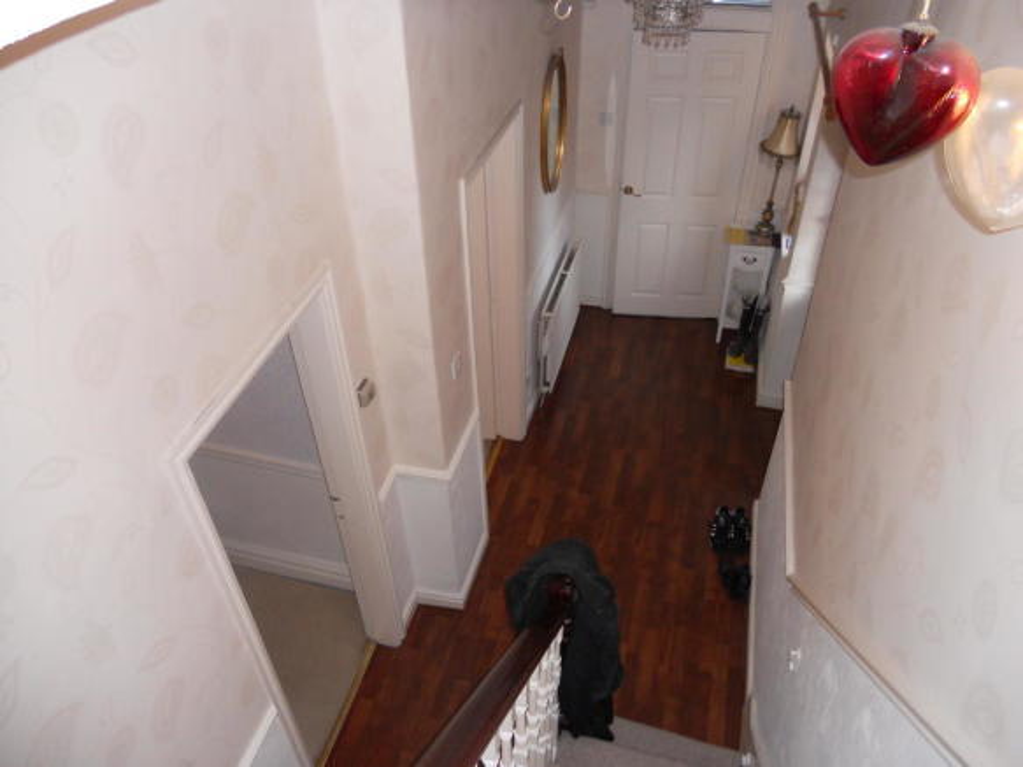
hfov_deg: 65.3
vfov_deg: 51.3
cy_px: 384
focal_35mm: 27
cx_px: 512
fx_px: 798
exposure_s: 1/25
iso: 200
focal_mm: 4.9
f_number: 3.2
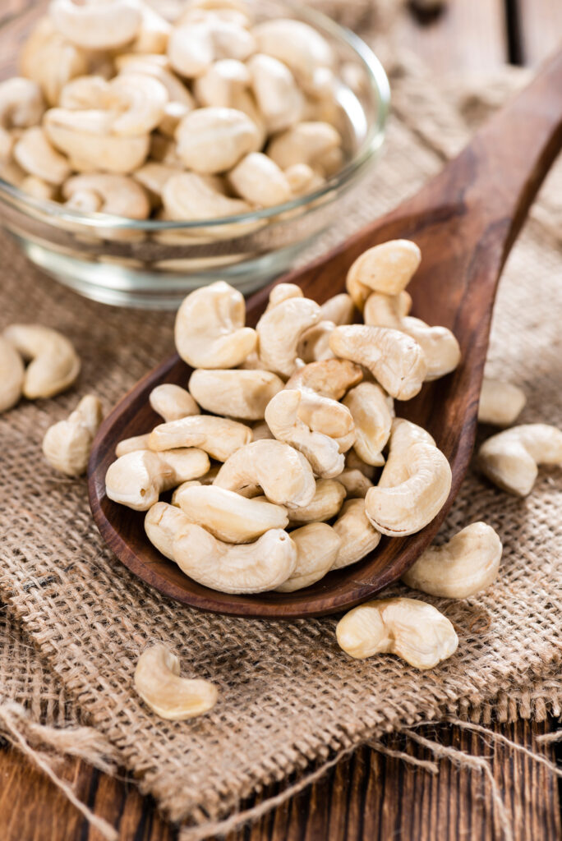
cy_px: 420
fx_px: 2455
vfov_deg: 19.4
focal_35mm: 105
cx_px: 281
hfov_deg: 13.1
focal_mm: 105
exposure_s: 1/250
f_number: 9
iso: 50
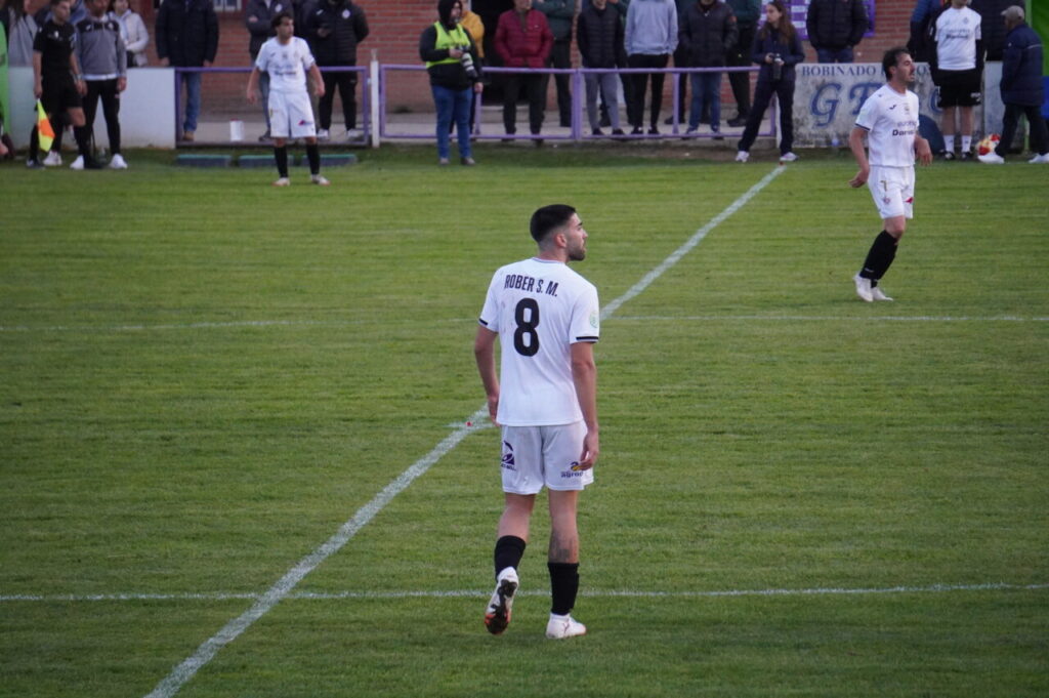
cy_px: 349
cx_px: 524
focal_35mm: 270
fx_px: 7861
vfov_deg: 5.1
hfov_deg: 7.6
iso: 3200
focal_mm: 180
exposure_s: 1/320
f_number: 6.3
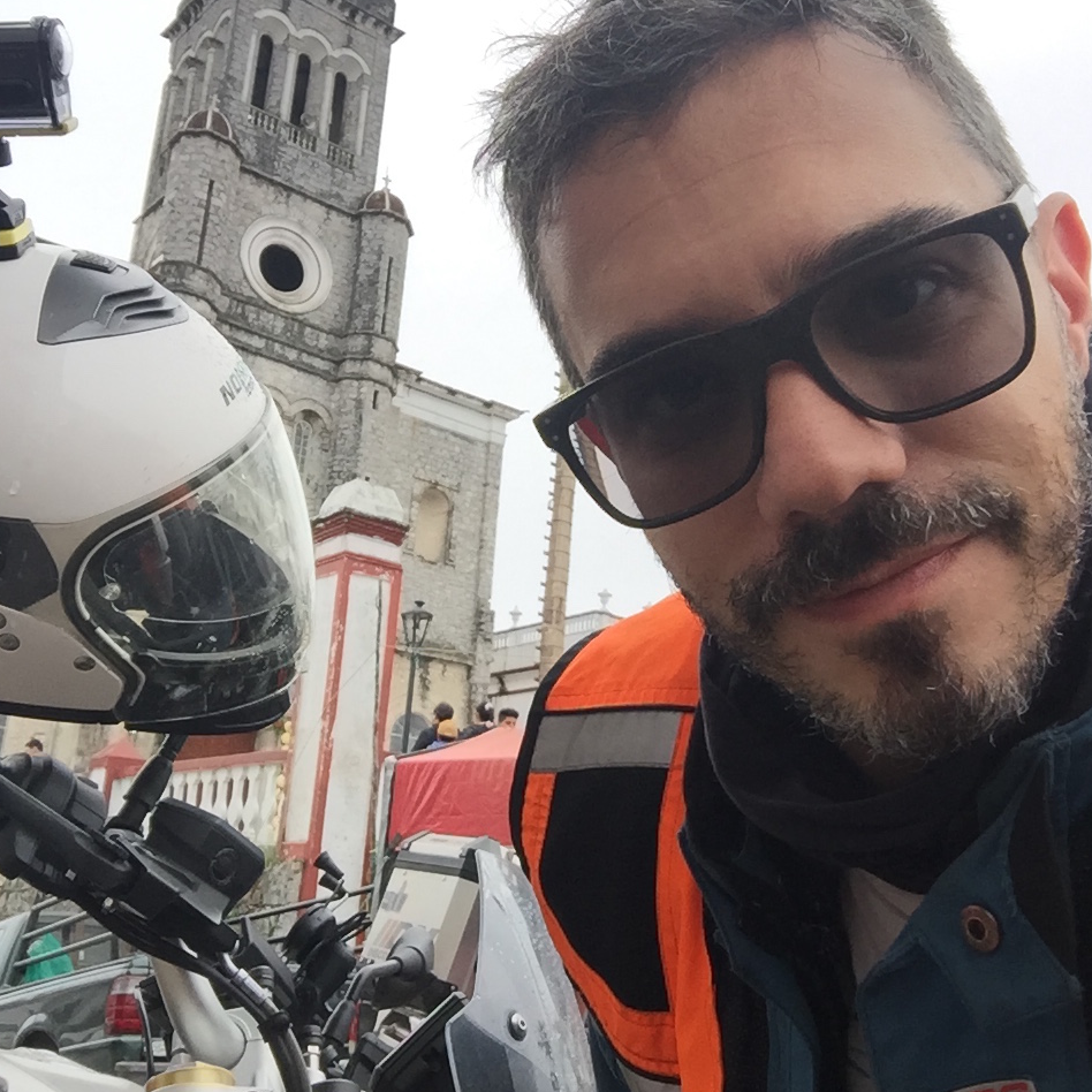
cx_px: 545
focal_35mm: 37
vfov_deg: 44.9
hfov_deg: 44.9
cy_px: 508
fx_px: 1321
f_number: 2.2
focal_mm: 2.65
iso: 32
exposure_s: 1/354
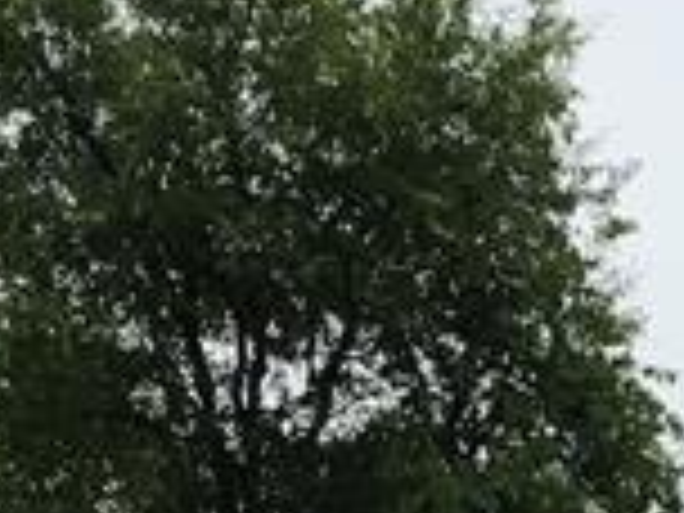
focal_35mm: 209
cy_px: 1305
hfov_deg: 9.3
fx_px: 4130
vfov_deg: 6.7
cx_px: 945
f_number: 2.4
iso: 25
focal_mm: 3.3
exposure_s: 1/365
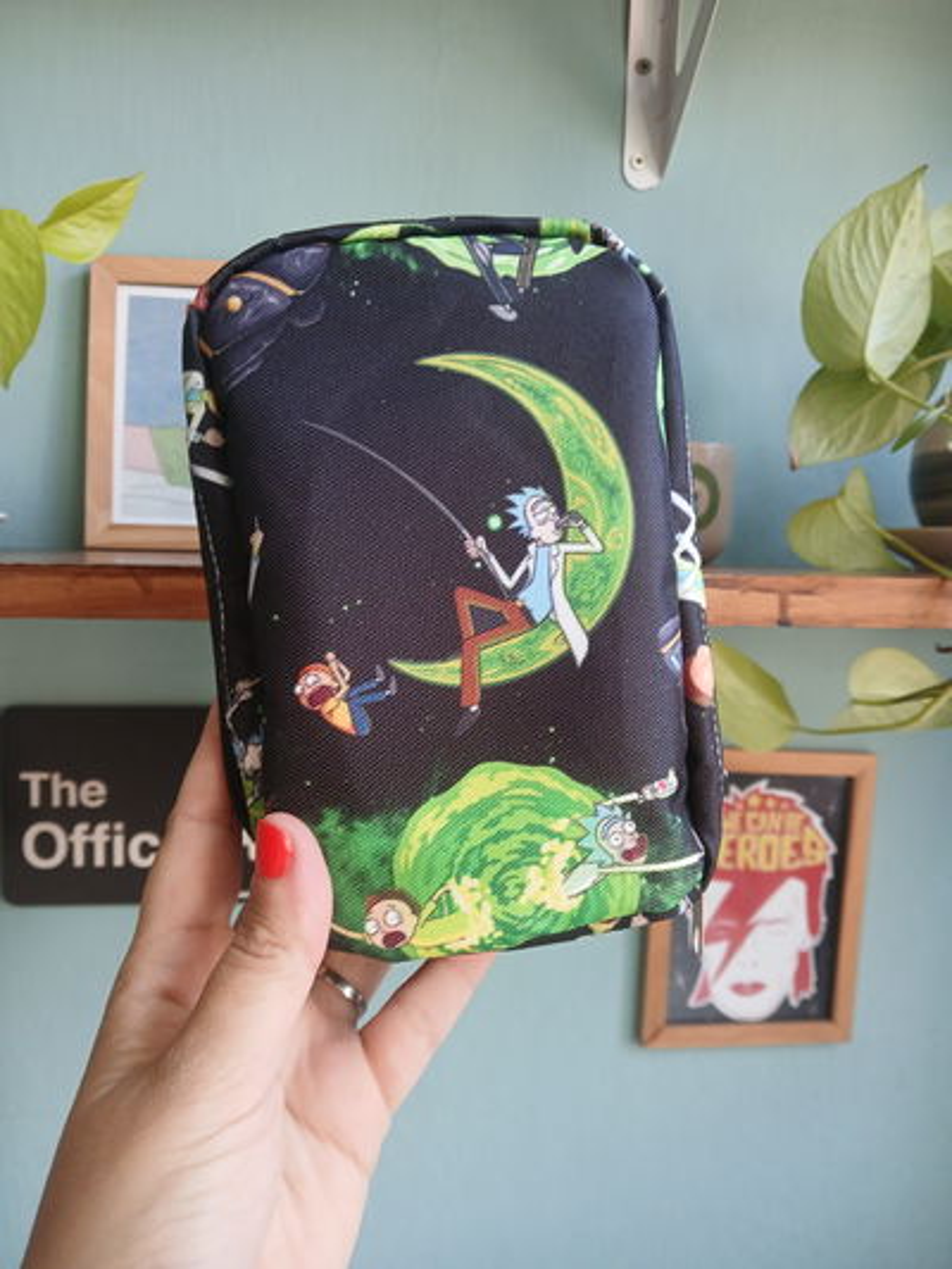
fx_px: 953
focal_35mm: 26
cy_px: 634
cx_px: 476
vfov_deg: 67.3
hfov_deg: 53.1
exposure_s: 1/50
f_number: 1.8
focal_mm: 3.98
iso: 160
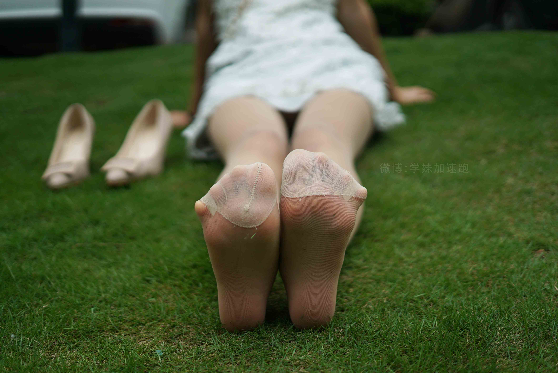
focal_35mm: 50
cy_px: 186
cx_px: 279
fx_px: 775
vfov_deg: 27.0
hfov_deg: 39.6
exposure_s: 1/8000
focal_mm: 50
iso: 250
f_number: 1.8
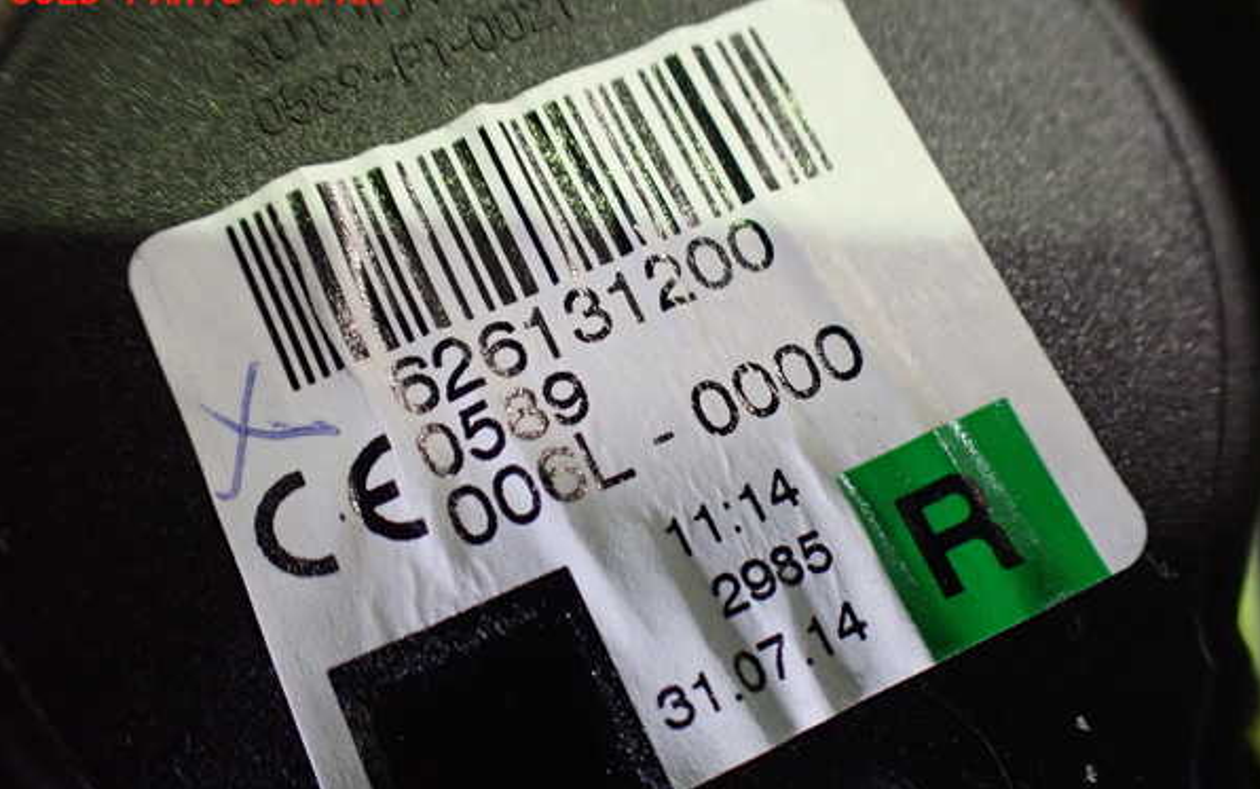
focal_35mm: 32
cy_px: 440
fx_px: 1099
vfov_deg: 39.4
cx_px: 632
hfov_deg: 59.6
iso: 800
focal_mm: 5.4
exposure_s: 1/60
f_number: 2.3
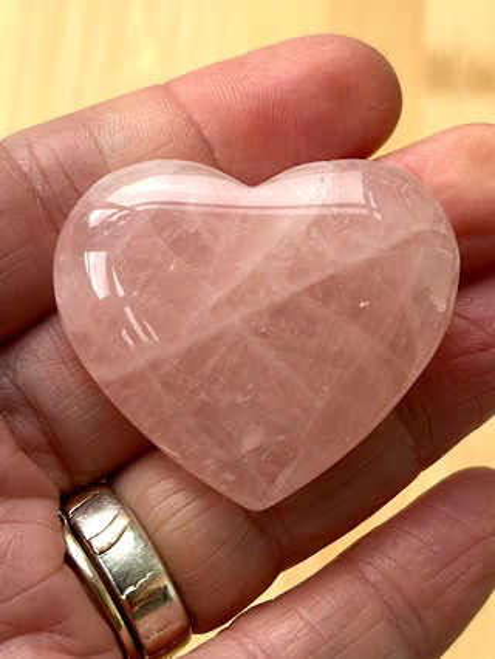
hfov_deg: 53.1
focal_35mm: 26
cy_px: 330
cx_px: 248
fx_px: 495
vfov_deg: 67.3
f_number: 1.5
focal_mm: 5.7
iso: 50
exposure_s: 1/974
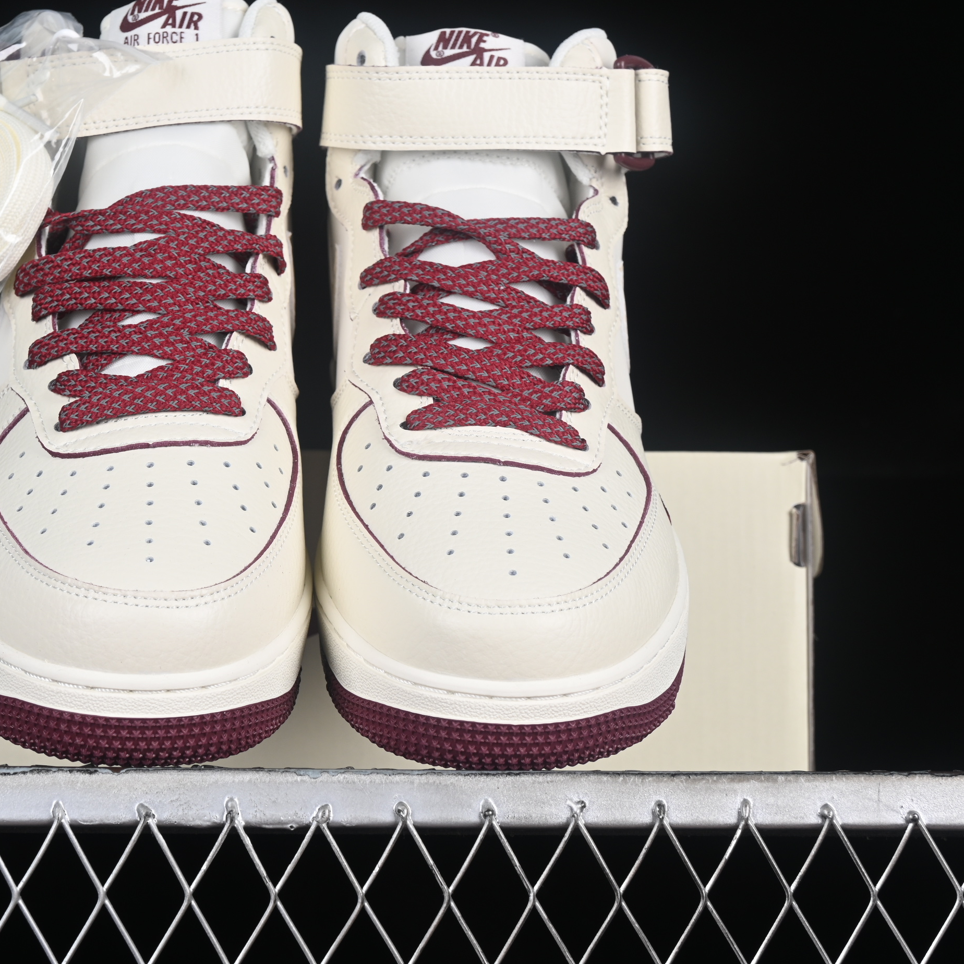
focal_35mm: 96
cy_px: 483
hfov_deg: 18.0
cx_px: 278
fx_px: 3025
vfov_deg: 18.1
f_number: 8
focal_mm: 50
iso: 160
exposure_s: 1/100
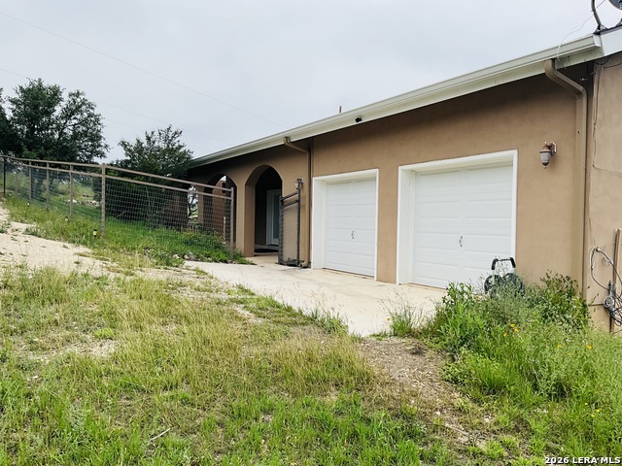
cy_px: 233
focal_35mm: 29
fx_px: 521
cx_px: 311
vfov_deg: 48.2
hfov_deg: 61.7
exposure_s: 1/962
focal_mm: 3
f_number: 1.8
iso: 25
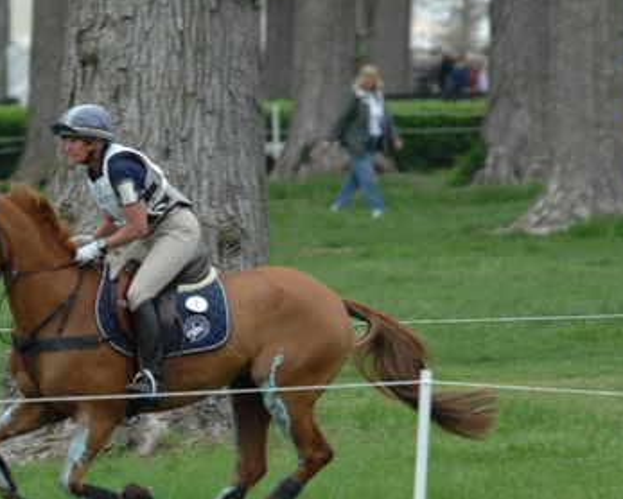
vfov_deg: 2.0
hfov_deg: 2.5
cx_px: 212
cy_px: 279
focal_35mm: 778
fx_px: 14353
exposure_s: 1/400
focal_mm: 300
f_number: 5.3
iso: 400
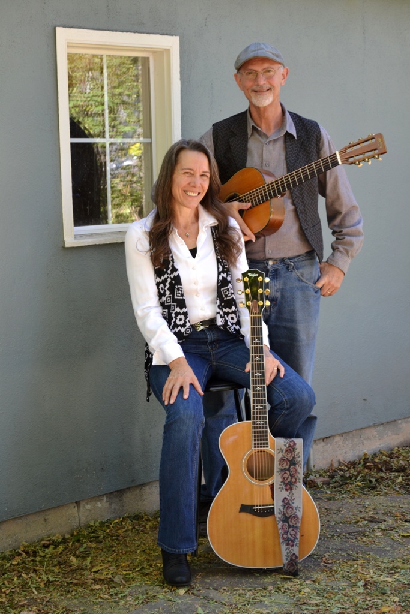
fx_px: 1409
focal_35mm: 82
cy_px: 307
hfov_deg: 16.6
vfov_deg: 24.6
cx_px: 205
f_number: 5.6
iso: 400
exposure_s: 1/100
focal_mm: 55
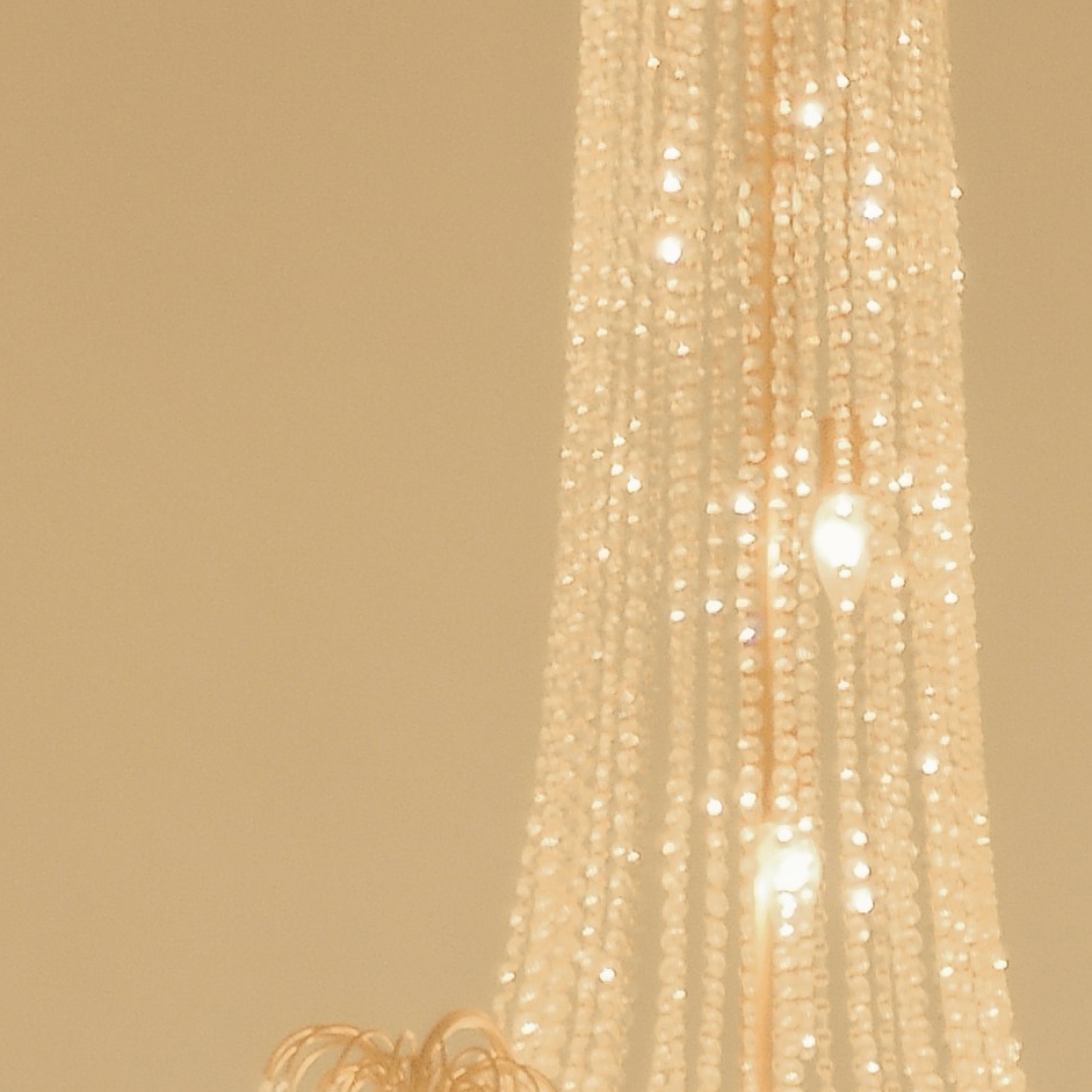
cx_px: 1932
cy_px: 2937
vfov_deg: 4.3
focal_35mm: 398
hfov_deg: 4.4
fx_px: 14205
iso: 320
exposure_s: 1/100
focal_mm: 50
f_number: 1.8
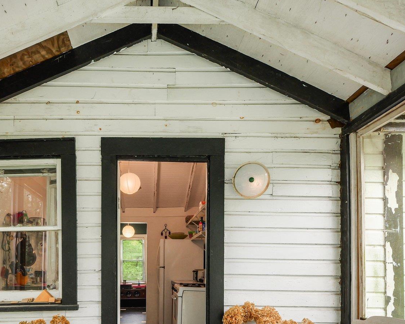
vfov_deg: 52.7
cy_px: 265
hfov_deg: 66.9
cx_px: 149
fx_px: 300
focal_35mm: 25
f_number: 2.8
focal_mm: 7
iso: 800
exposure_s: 1/60
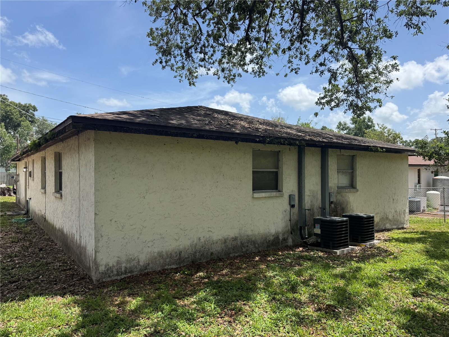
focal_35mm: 24
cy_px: 168
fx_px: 311
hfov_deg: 71.6
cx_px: 224
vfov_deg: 56.8
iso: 80
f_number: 1.78
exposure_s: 1/3413
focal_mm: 6.76
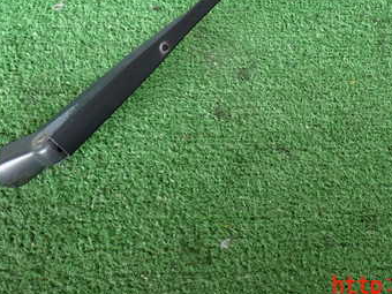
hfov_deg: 36.0
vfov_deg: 26.8
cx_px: 247
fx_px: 600
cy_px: 42
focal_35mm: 53
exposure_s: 1/60
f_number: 2.3
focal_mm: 5.4
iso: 100
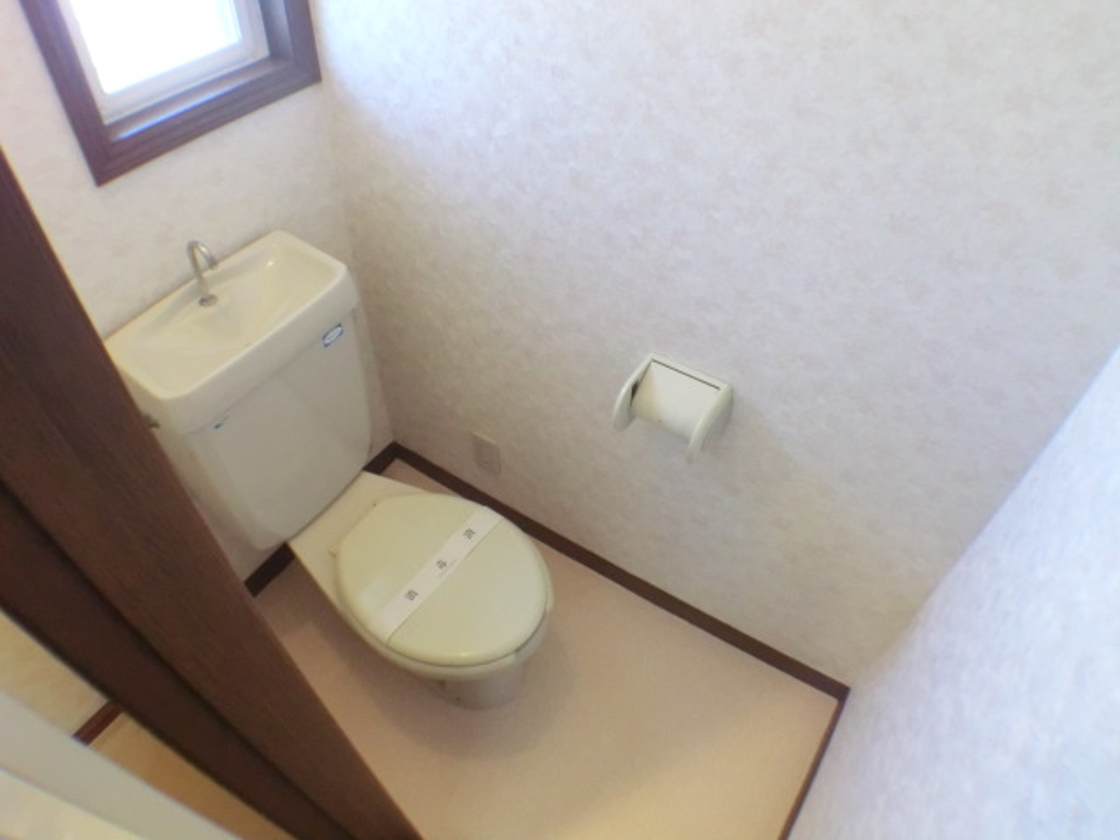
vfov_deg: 41.8
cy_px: 420
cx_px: 560
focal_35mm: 34
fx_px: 1100
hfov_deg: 54.0
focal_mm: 6.1
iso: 800
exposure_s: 1/50
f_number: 3.6
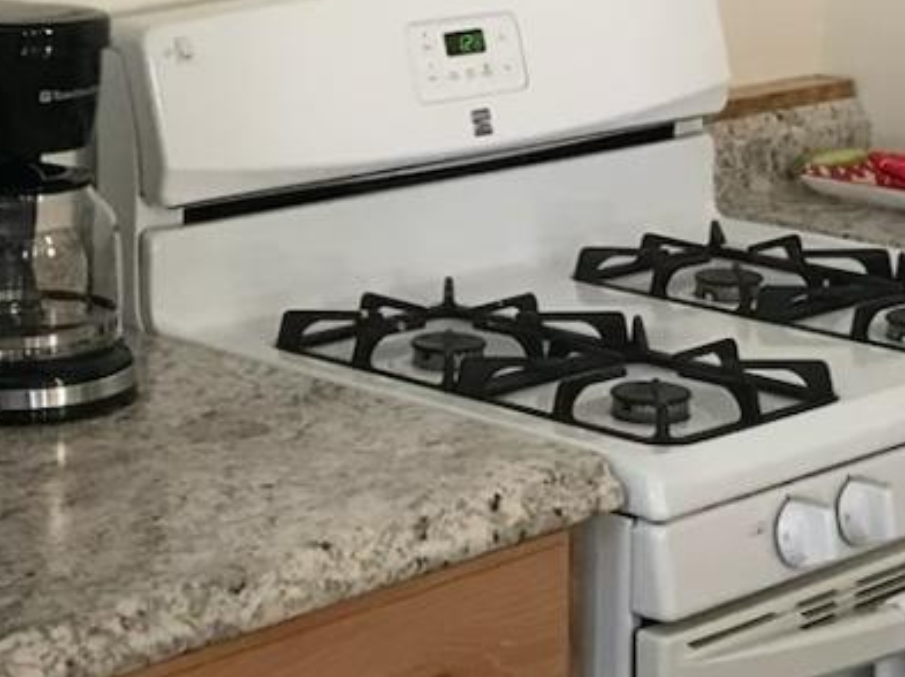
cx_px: 495
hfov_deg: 18.4
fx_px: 2795
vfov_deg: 13.8
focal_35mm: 107
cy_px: 153
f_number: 1.8
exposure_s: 1/17
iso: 40
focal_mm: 3.99
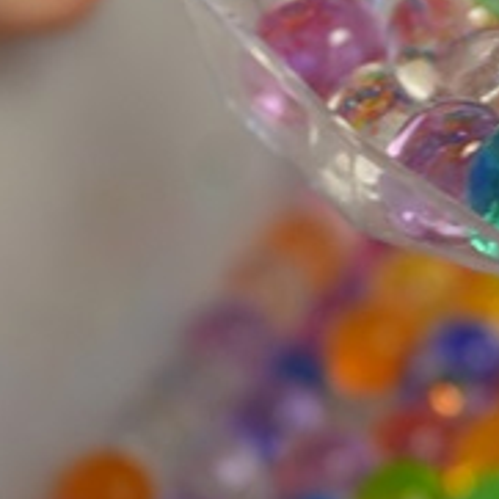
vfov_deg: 11.1
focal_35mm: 157
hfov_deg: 10.9
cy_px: 171
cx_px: 571
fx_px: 2566
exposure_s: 1/60
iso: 1250
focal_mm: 33.5
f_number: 4
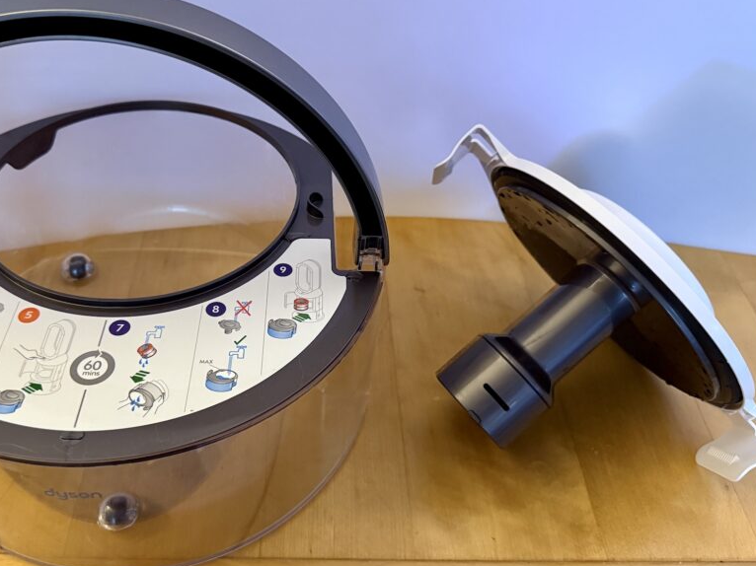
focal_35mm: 31
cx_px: 308
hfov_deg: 58.0
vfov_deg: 45.4
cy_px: 265
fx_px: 677
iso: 800
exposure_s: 1/50
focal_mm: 6.76
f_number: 1.78
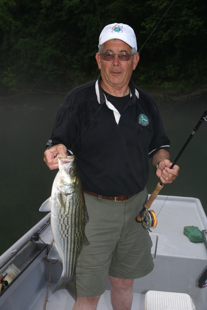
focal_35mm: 45
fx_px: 387
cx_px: 104
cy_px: 155
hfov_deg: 29.9
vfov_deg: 43.6
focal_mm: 30
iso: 100
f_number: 6.3
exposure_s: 1/125
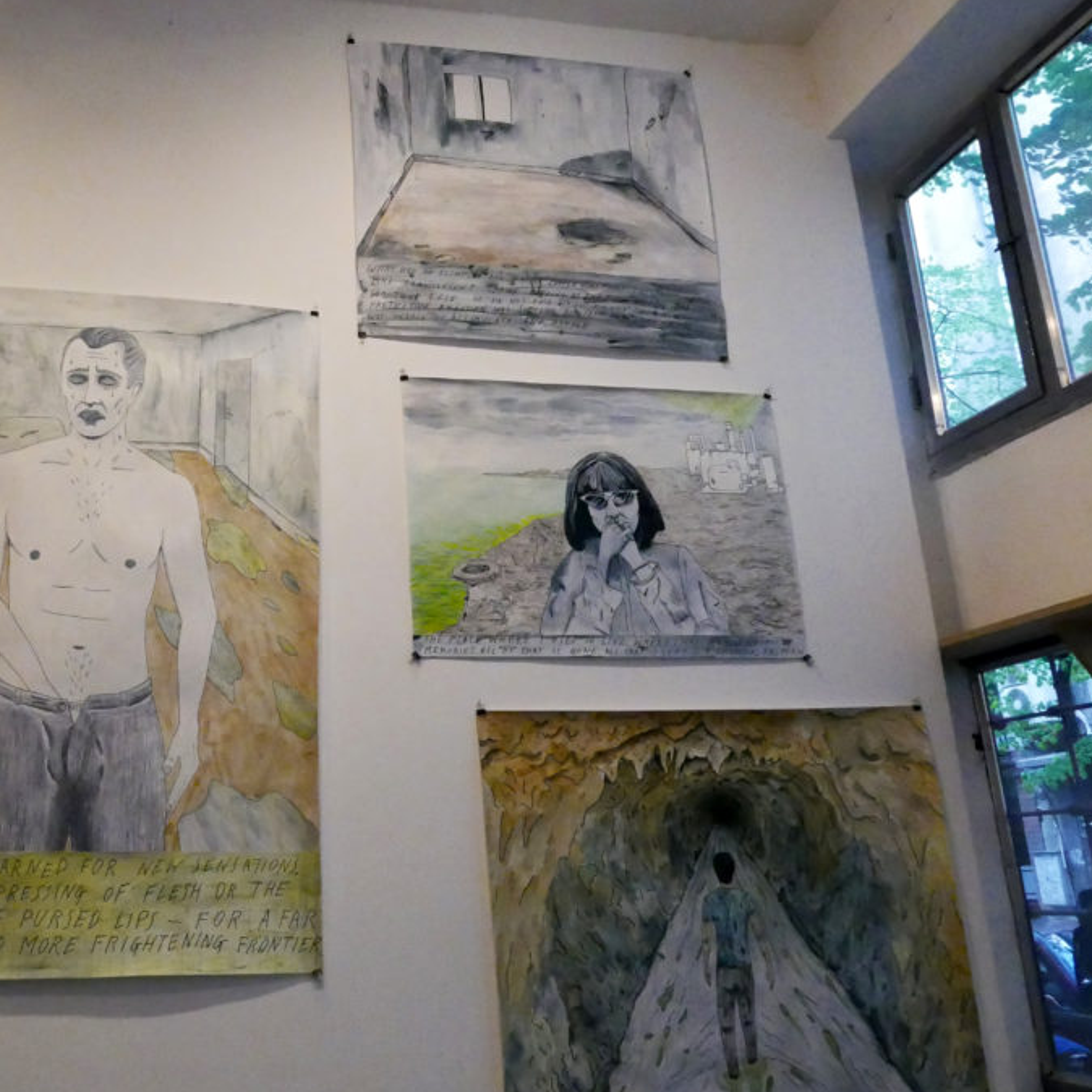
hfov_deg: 51.1
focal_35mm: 31
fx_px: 1106
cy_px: 550
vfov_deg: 52.5
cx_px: 324
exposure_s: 1/50
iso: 6400
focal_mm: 10.9
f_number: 9
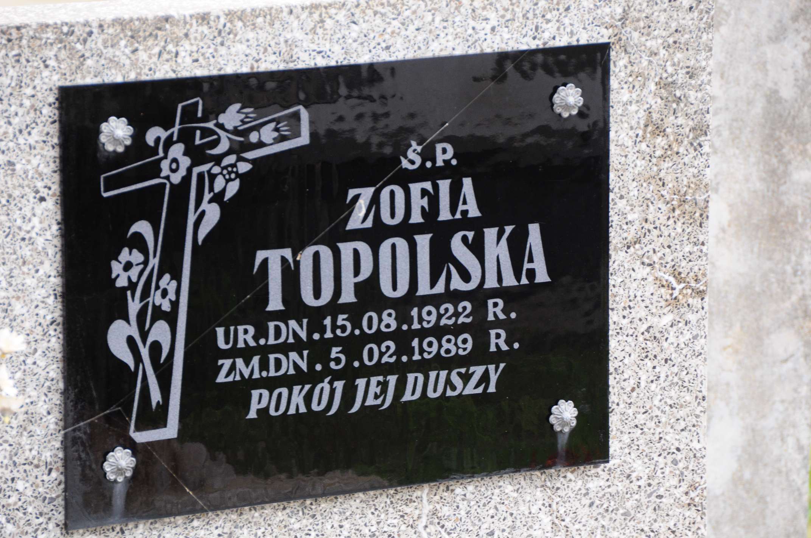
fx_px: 6750
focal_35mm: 300
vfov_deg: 4.6
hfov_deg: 6.9
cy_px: 269
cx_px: 406
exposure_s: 1/160
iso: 640
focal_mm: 200
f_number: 7.1
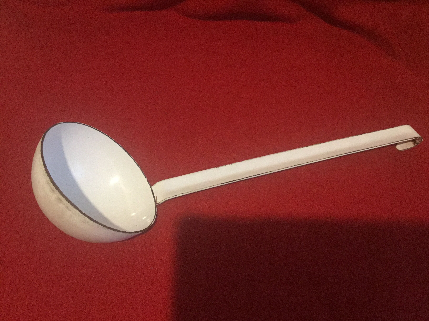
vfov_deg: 45.4
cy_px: 160
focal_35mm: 31
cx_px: 214
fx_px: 384
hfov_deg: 58.4
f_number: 2.4
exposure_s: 1/17
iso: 250
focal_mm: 3.3
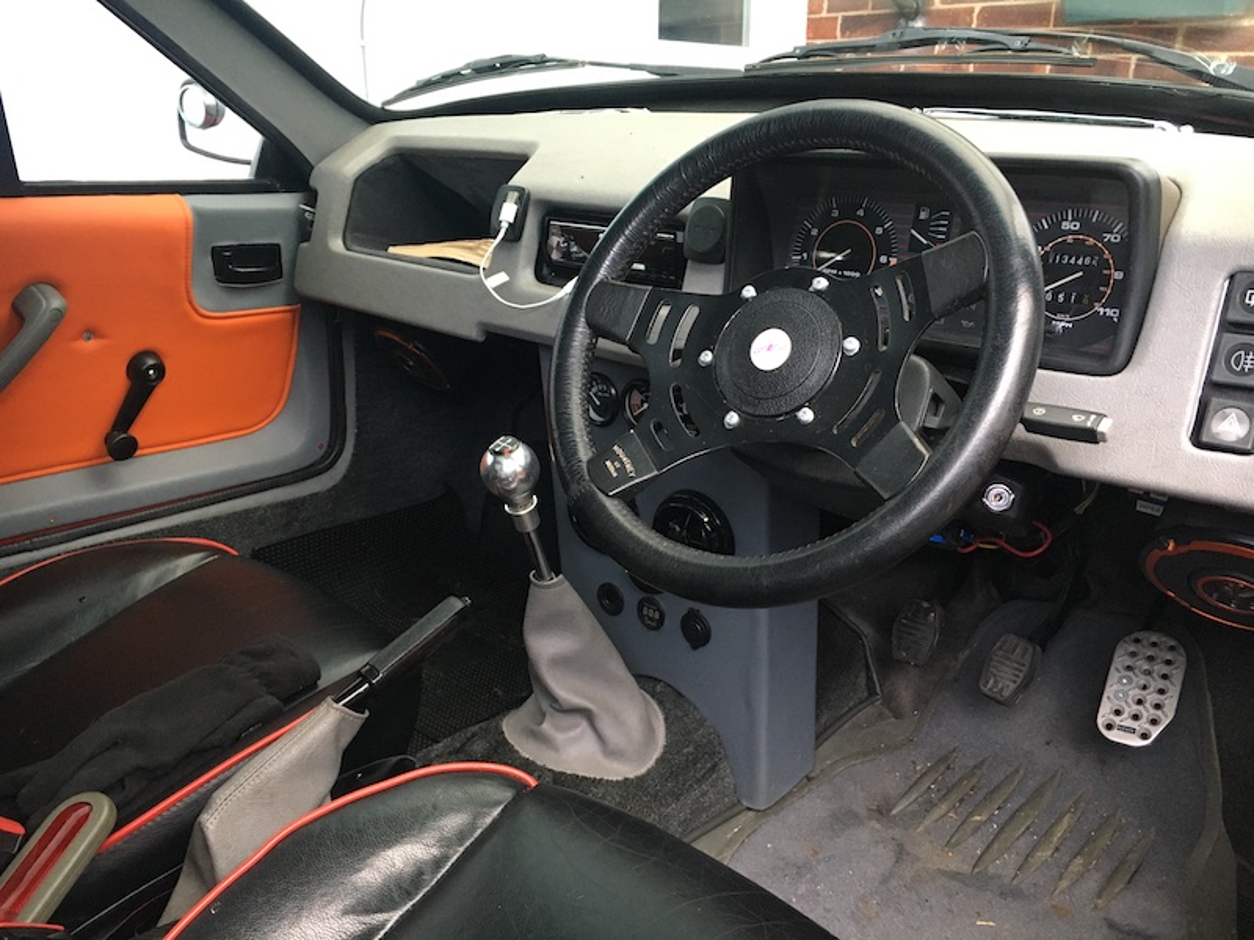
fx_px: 1051
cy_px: 470
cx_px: 627
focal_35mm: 29
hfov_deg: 61.7
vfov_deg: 48.2
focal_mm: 4.15
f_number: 2.2
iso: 200
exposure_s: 1/33
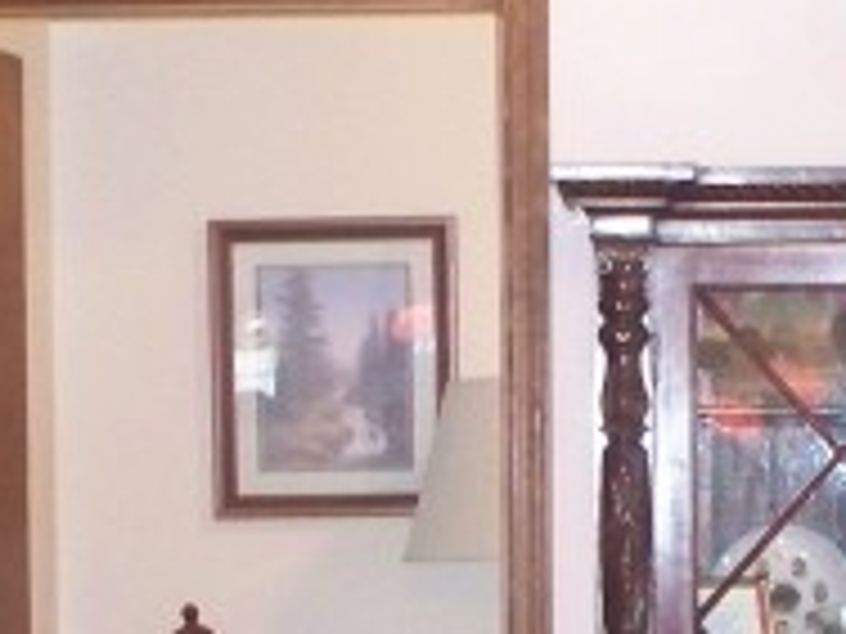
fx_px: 4790
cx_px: 621
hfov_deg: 10.1
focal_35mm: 196
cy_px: 994
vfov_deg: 7.4
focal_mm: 7.54
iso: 400
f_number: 2.8
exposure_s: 1/30
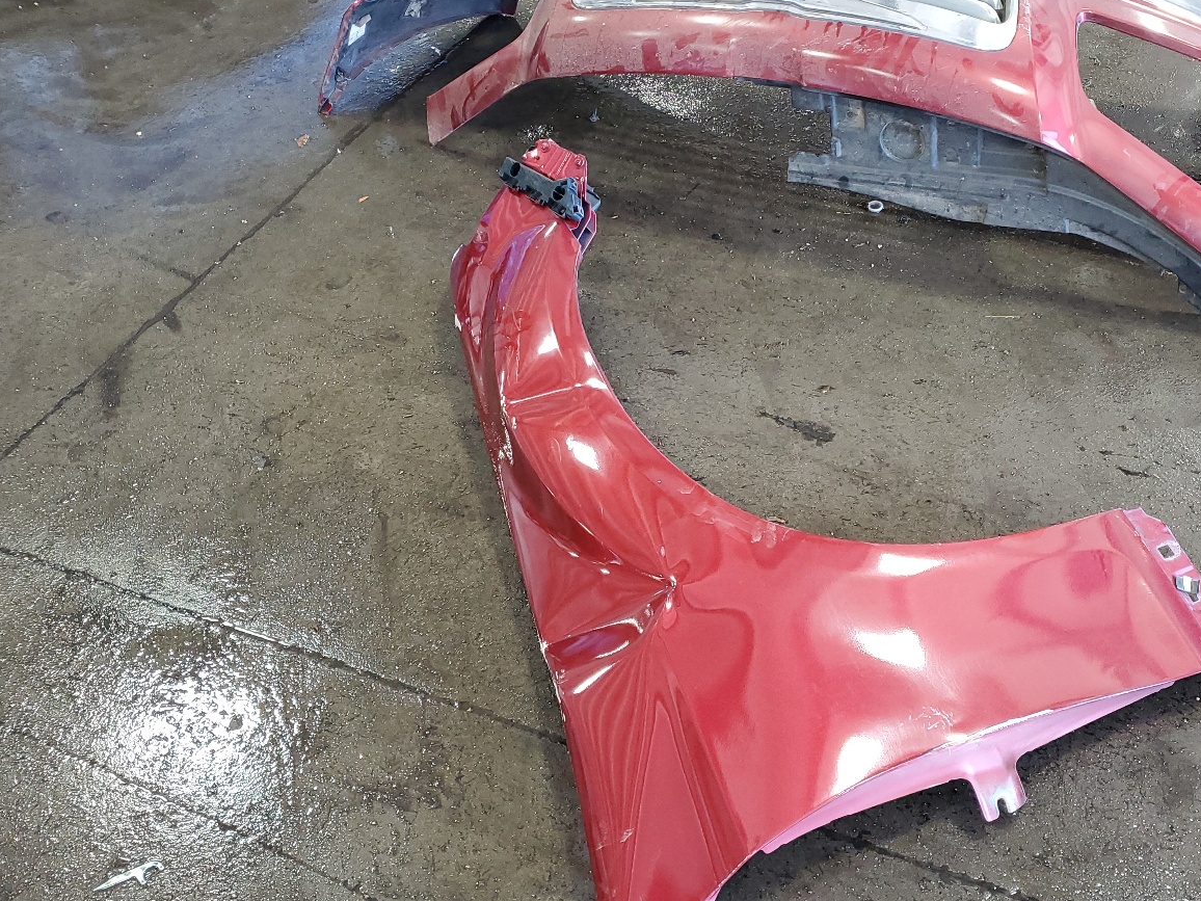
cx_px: 747
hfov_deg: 50.9
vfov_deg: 39.7
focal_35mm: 36
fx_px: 1249
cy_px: 435
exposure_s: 1/60.2
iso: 145
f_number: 1.5
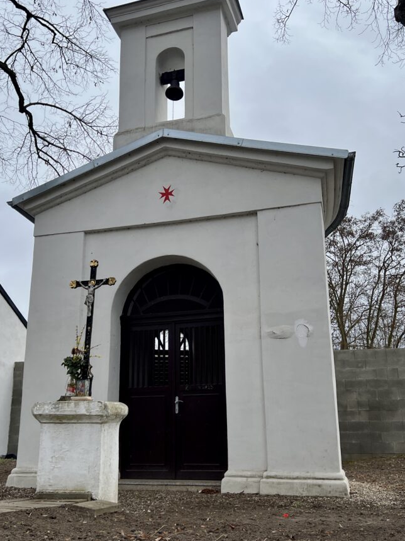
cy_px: 259
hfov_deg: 45.4
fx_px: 484
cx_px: 186
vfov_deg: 58.3
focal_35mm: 31
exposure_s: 1/5587
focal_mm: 5.7
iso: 50
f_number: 1.5
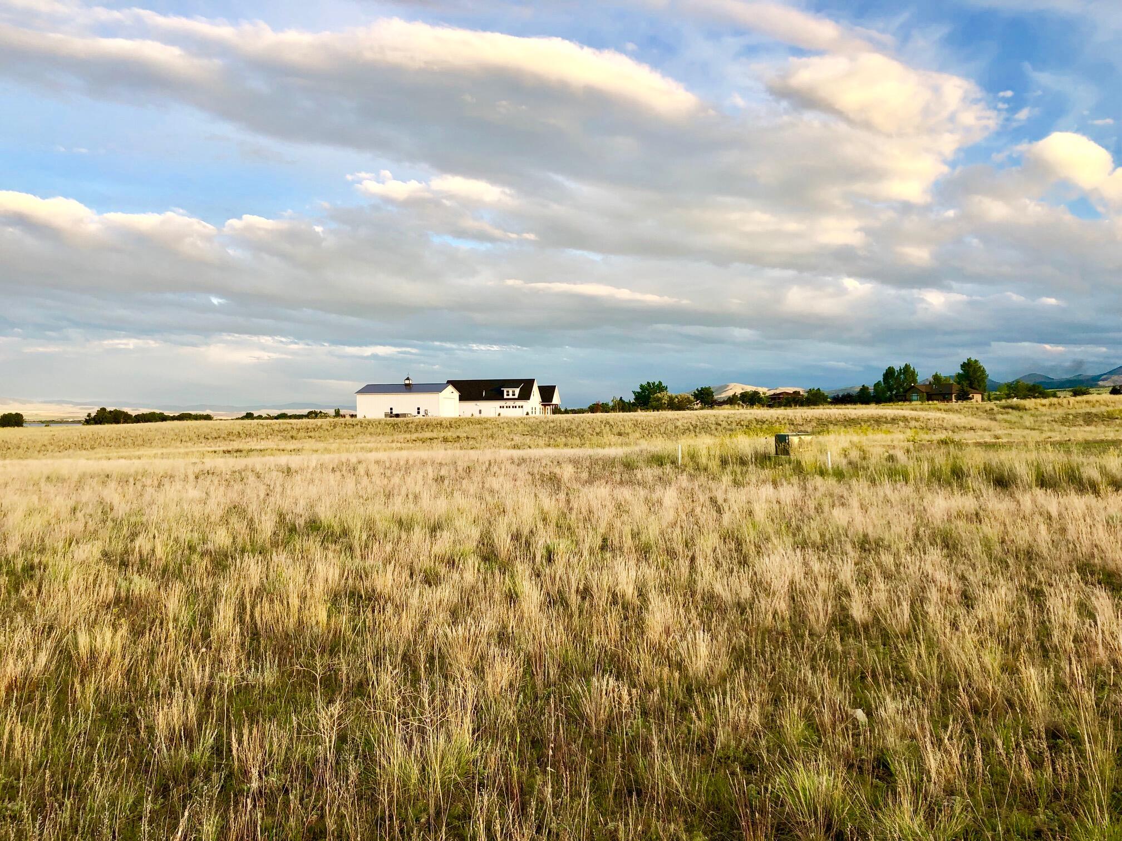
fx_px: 908
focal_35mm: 28
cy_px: 420
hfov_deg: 63.4
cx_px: 561
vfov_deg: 49.7
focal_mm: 3.99
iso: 20
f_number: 1.8
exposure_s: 1/329
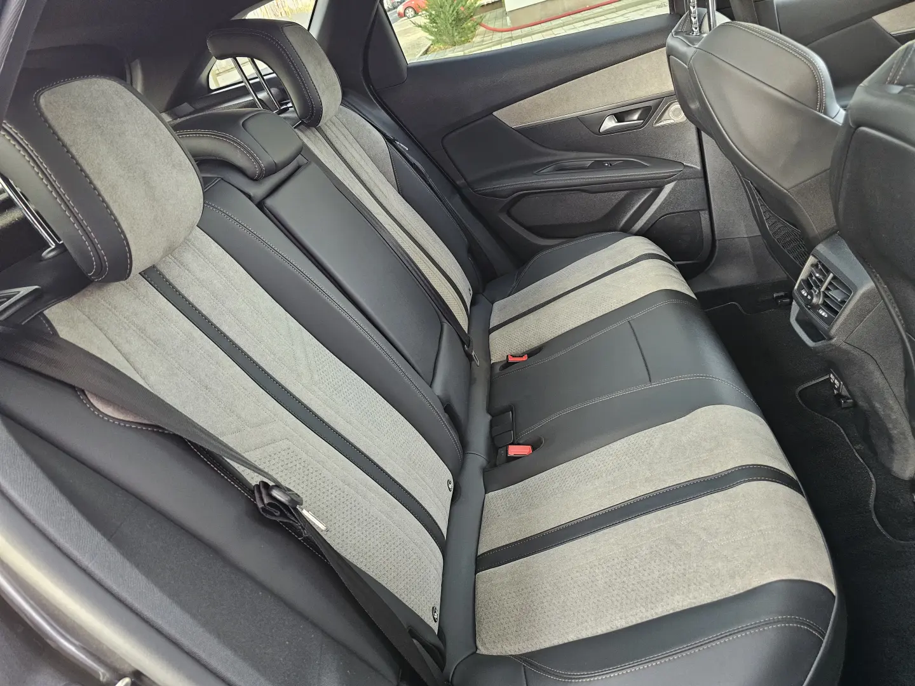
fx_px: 608
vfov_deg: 58.9
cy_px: 343
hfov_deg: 73.9
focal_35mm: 23
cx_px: 458
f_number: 1.7
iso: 640
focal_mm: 6.3
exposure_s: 1/100
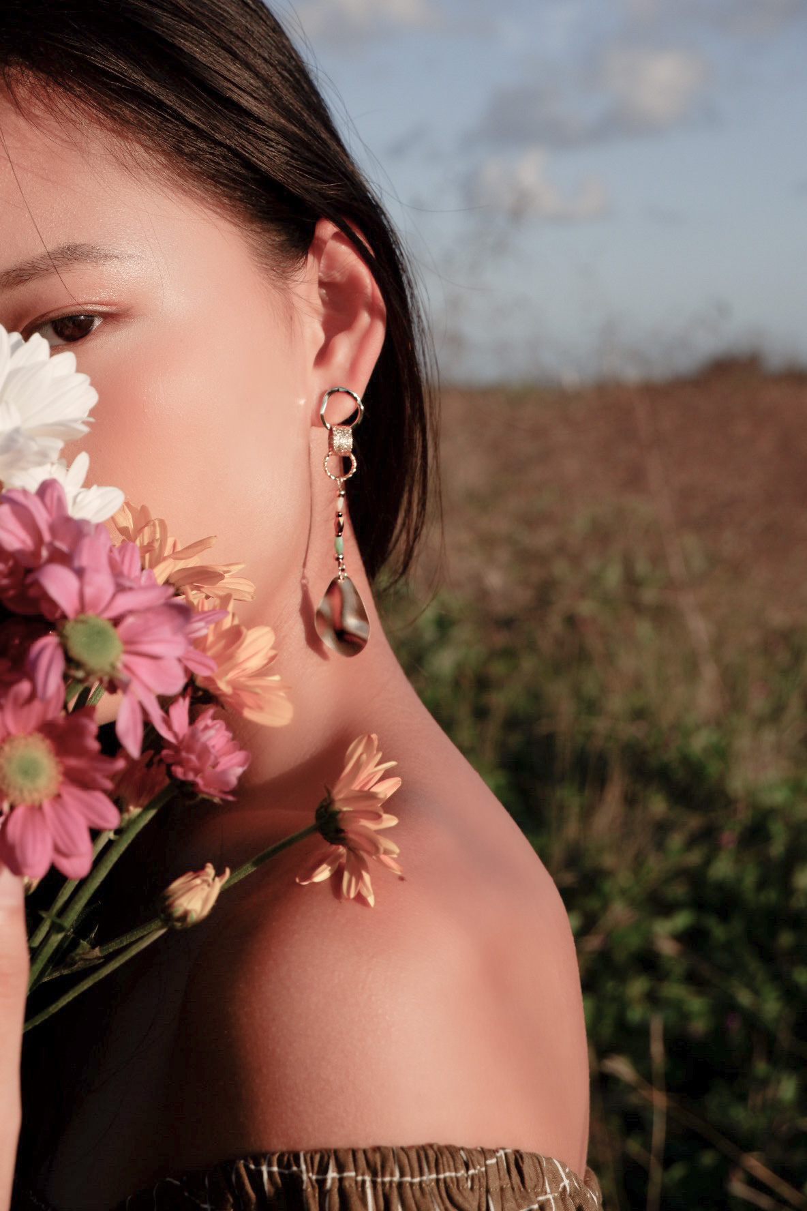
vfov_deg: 31.9
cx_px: 404
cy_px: 606
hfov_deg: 21.6
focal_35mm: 63
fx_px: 2118
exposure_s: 1/2000
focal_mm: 42
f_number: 8
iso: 400
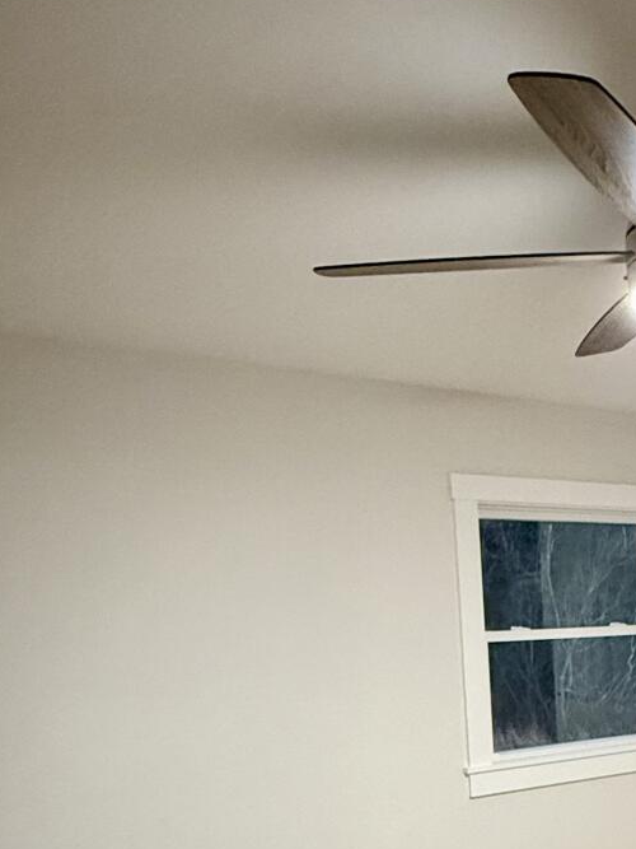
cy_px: 724
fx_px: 1029
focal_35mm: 42
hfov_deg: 31.0
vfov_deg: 42.0
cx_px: 681
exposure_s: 1/60
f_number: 2.2
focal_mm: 2.22
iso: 500
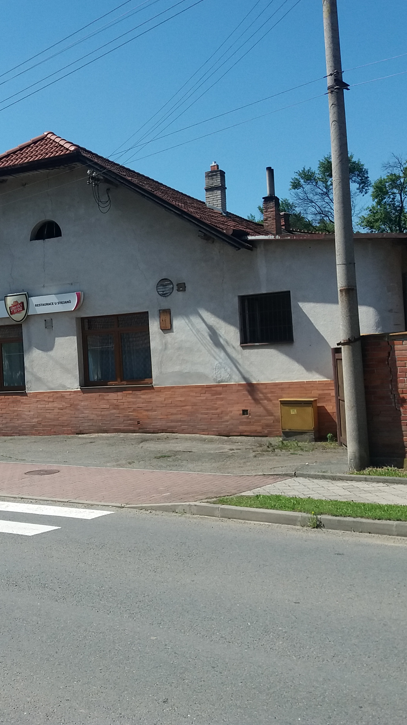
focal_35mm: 41
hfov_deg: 28.2
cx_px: 67
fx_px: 787
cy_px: 361
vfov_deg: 49.4
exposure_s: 1/1735
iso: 64
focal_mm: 3.7
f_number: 1.9
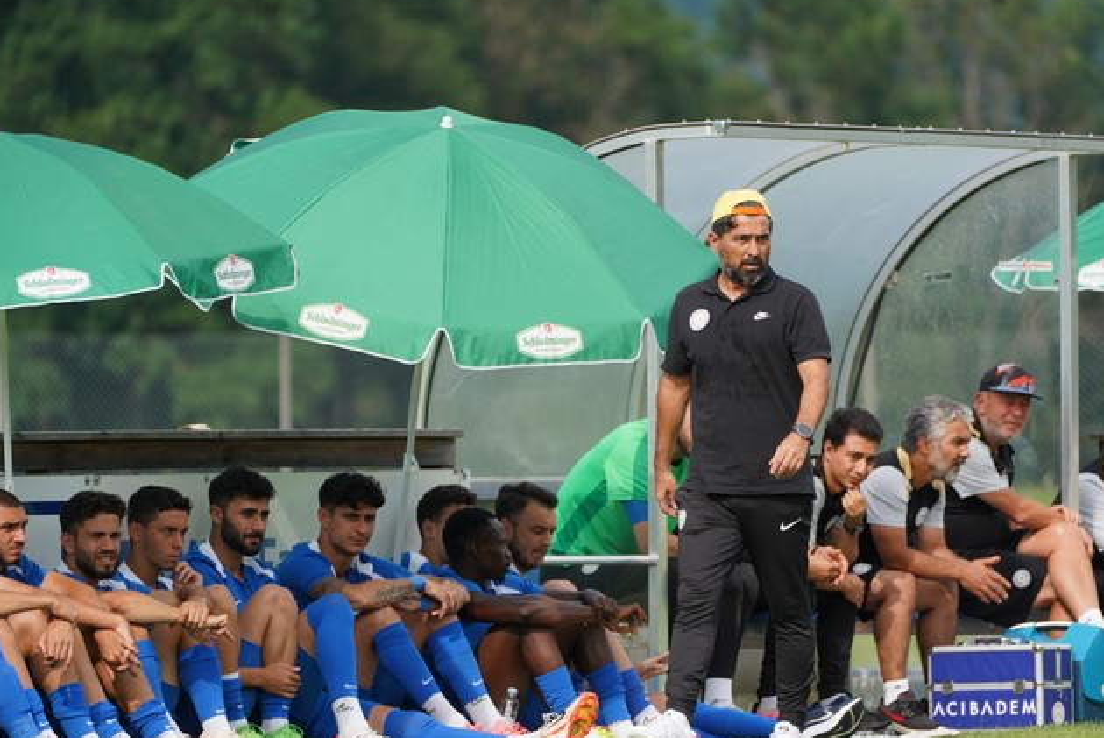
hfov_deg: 4.4
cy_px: 380
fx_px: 14423
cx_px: 634
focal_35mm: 470
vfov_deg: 2.9
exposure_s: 1/2000
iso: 800
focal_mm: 400
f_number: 5.6
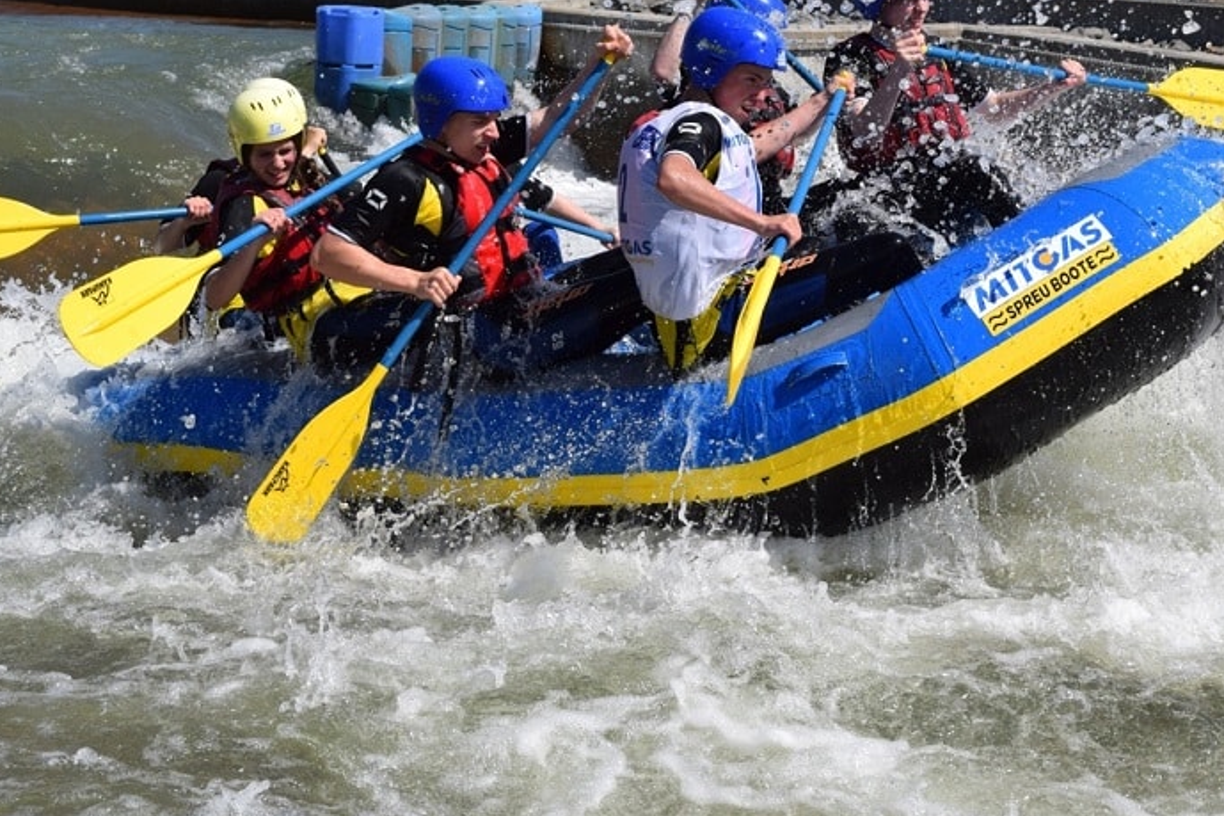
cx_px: 762
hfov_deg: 27.3
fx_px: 2515
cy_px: 229
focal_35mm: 74
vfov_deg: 18.3
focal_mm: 34
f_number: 8
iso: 360
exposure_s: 1/2000
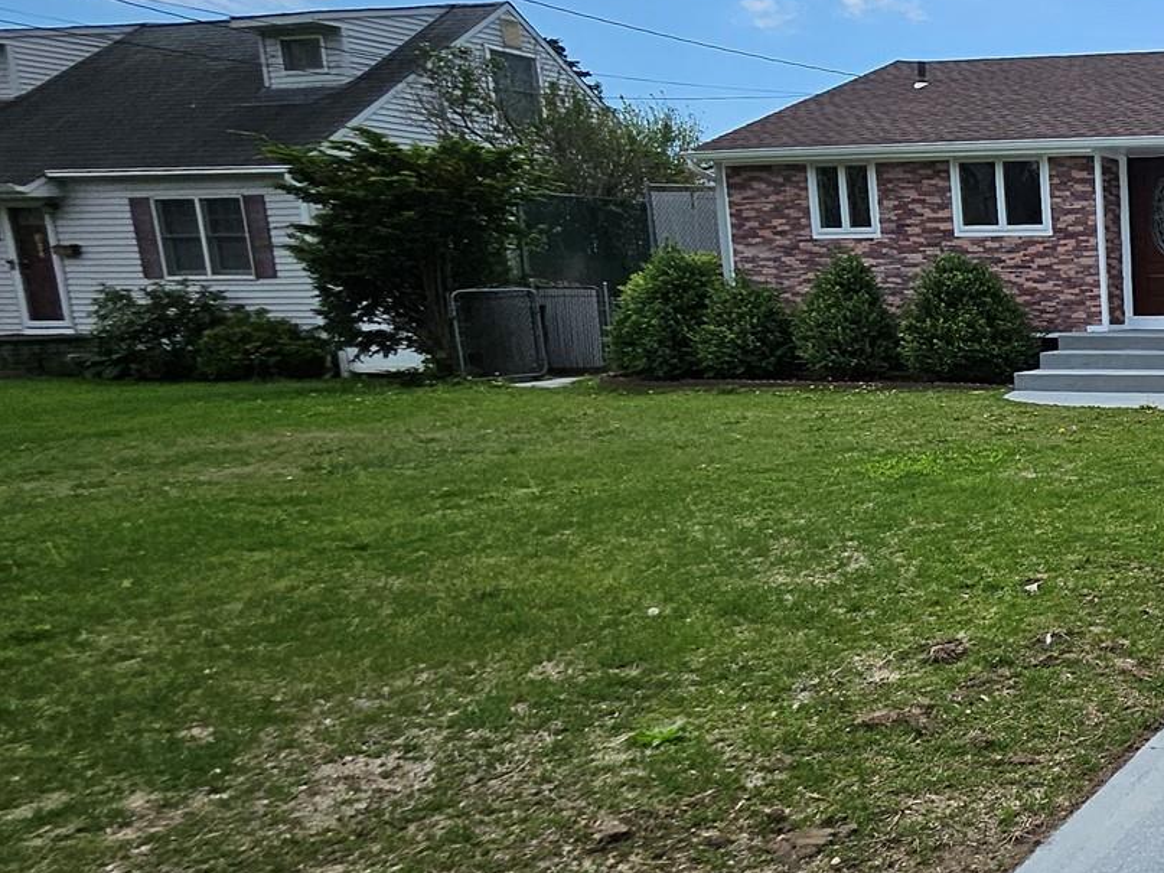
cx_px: 1429
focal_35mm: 33
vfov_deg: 42.9
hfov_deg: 38.7
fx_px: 1109
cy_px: 486
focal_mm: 1.7
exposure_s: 1/2758
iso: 32
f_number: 2.2
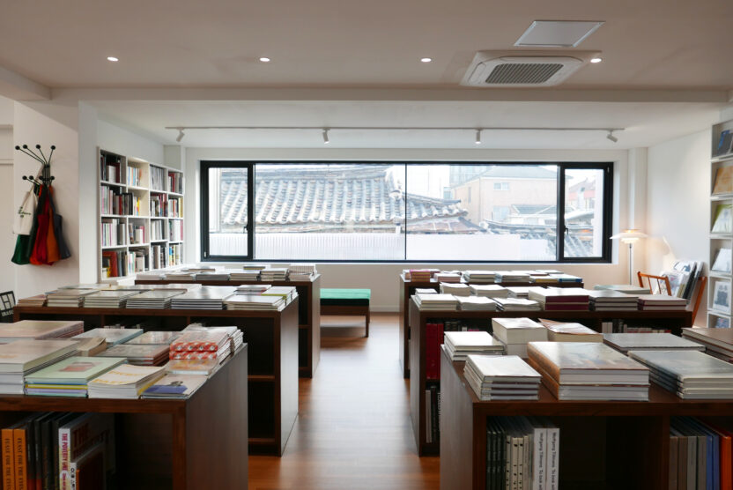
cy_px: 245
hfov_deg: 73.7
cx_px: 366
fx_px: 489
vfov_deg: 53.2
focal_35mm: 24
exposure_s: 1/125
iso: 200
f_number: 1.7
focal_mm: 10.9
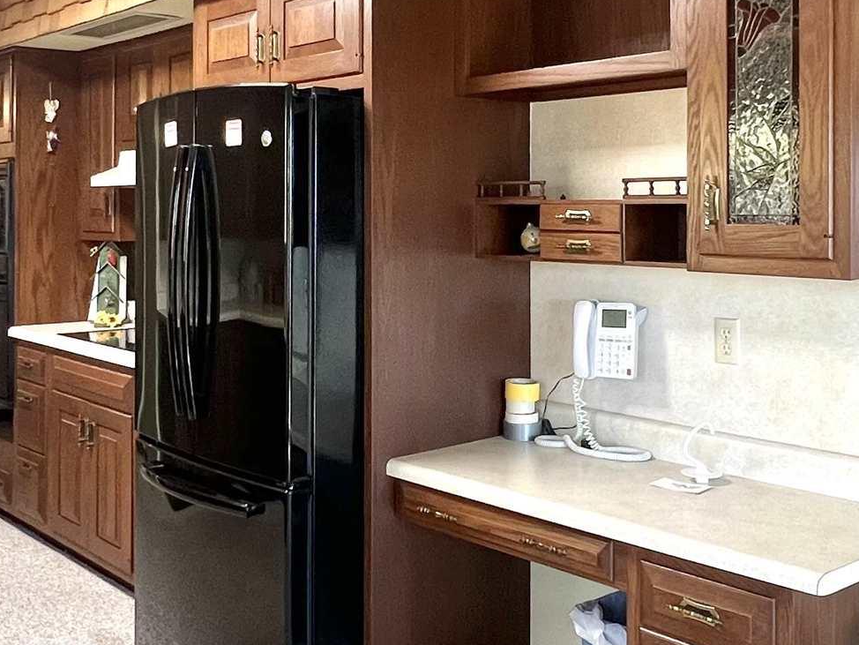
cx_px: 400
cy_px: 200
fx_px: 1018
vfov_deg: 34.7
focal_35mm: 41
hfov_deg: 45.7
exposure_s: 1/60
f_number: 1.8
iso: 200
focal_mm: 1.57
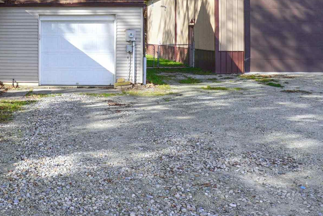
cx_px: 21
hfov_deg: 40.4
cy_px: 24
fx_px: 395
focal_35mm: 44
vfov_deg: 29.4
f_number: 11
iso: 100
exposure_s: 1/80
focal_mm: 17
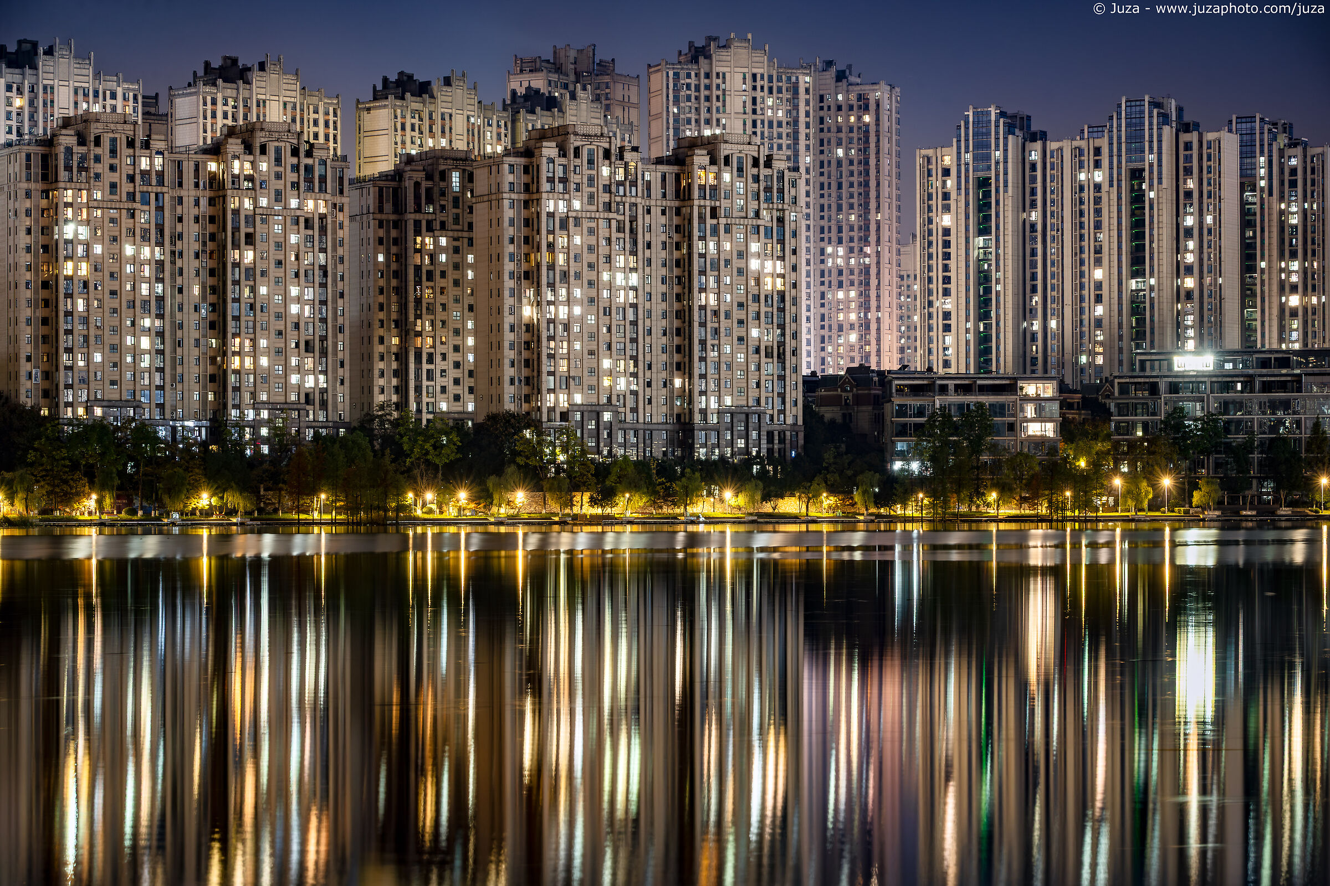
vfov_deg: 14.9
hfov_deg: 22.1
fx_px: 3399
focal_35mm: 92
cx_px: 665
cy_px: 443
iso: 100
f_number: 9
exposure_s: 30
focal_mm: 92
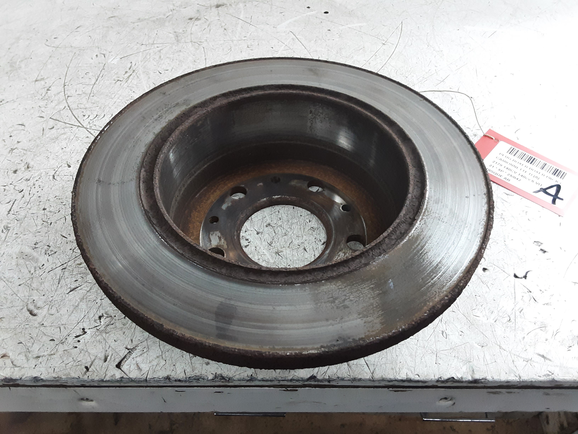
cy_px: 217
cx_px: 289
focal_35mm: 27
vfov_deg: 51.4
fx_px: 451
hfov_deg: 65.3
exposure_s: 1/33
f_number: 1.9
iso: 160
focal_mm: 2.91
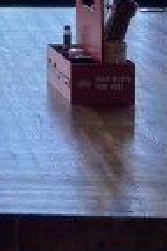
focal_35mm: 163
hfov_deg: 7.7
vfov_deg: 12.2
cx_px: -272
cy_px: -97
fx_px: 1137
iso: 25
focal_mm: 3.99
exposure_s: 1/121
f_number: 1.8
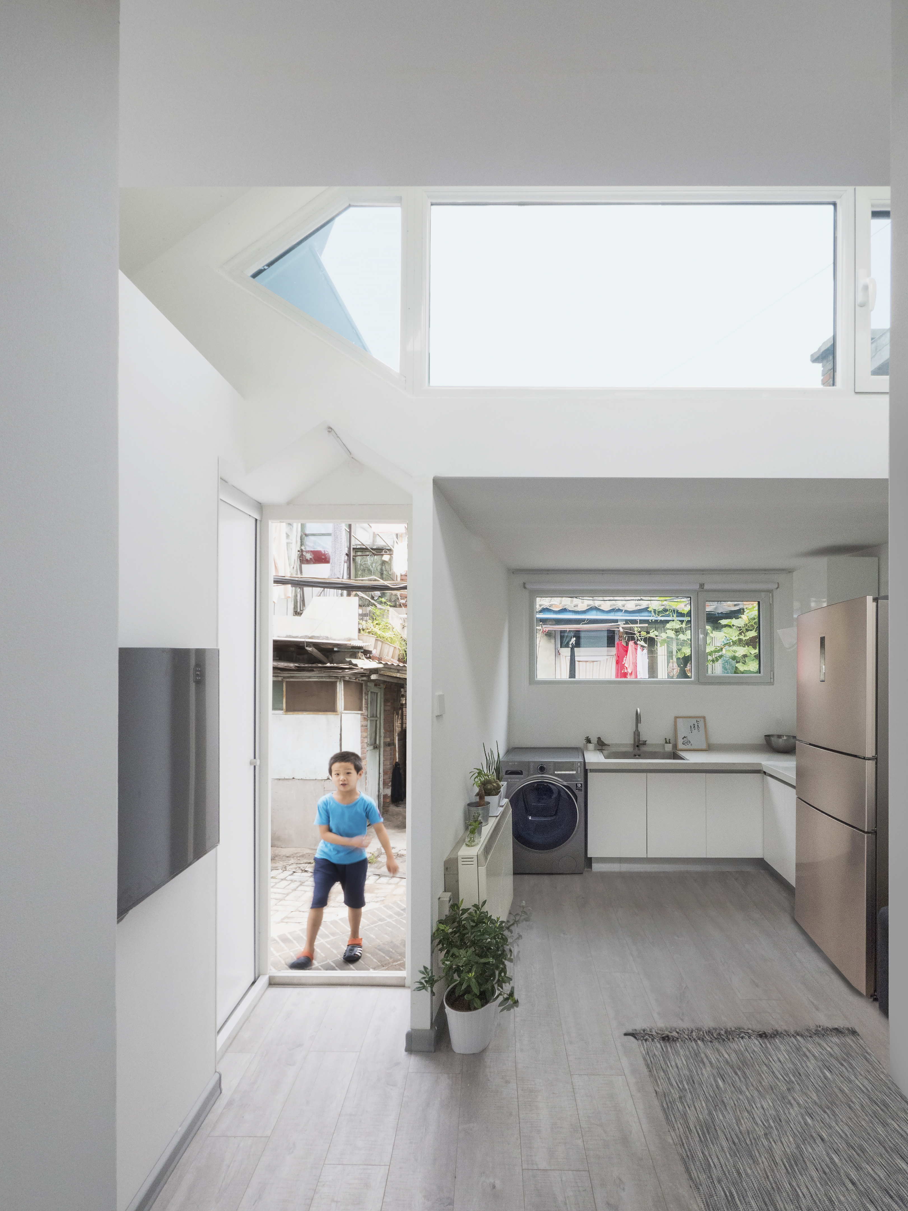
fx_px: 525
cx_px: 467
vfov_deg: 98.0
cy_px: 646
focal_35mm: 15
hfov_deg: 81.7
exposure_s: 1/60
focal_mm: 7
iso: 1000
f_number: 13
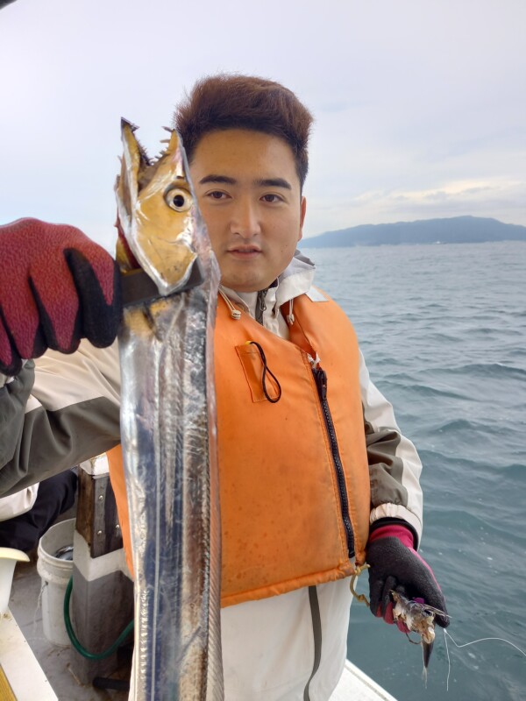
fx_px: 507
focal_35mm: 25
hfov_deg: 54.9
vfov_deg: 69.4
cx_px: 263
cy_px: 350
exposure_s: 1/150
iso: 50
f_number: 1.8
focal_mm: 4.65
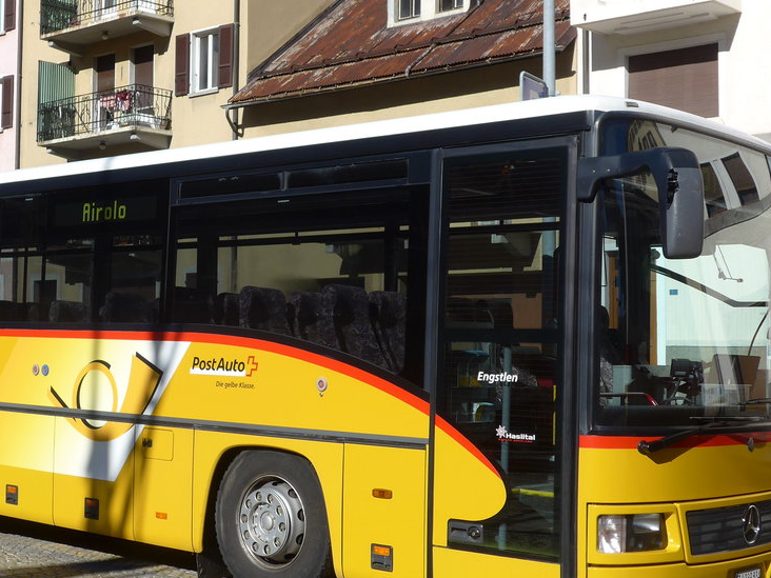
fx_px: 1314
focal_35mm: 59
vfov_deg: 24.8
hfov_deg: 32.5
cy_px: 278
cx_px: 276
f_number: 3.2
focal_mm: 7.5
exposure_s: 1/2000
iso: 80
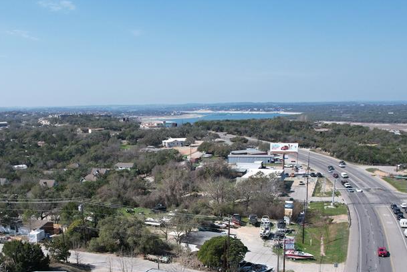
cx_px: 166
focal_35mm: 37
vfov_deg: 34.9
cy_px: 216
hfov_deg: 51.6
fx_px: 418
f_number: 2.8
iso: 110
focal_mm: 8.38
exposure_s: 1/2000
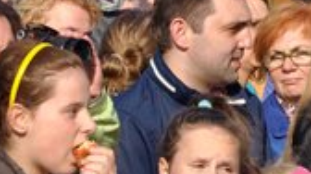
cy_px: 54
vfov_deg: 2.5
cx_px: -102
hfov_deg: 4.4
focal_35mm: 487
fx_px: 4011
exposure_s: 1/160
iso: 250
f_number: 18
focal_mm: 80
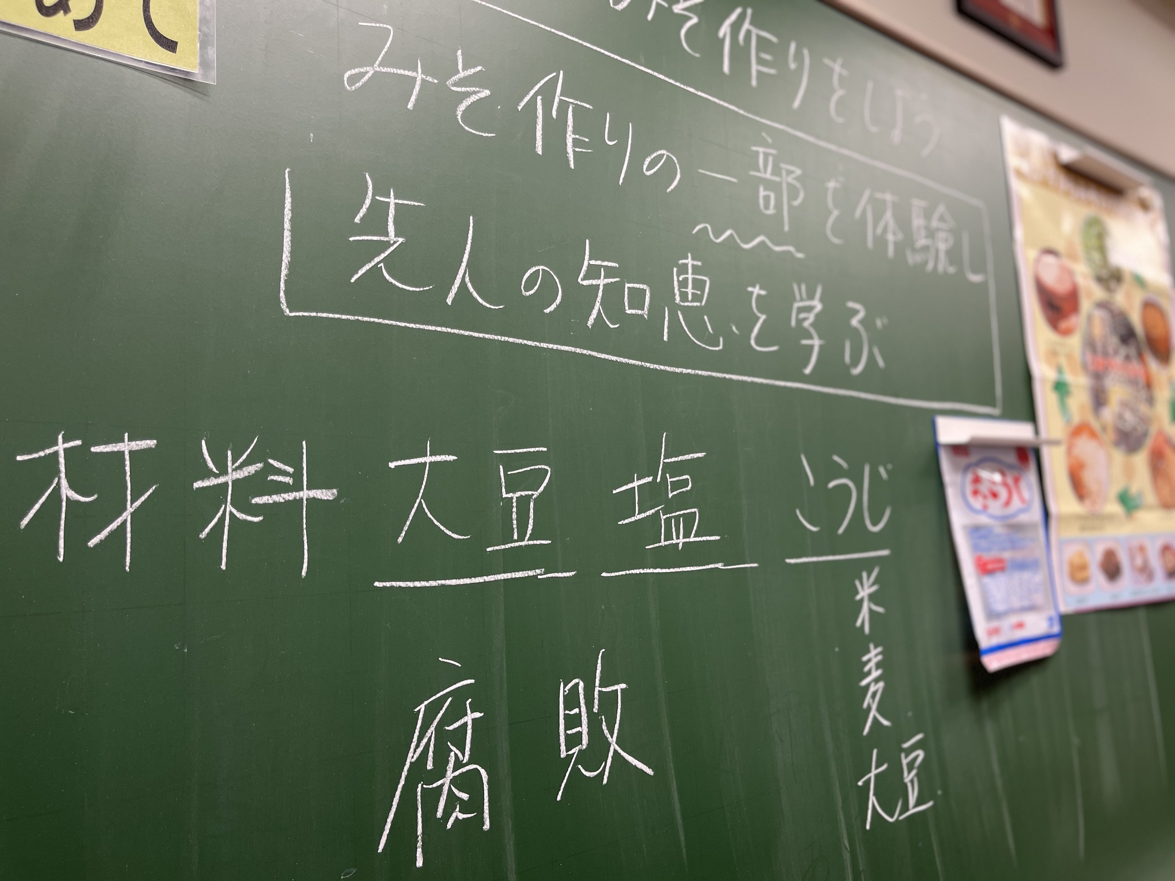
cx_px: 588
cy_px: 440
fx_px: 883
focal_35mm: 26
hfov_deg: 67.3
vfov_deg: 53.1
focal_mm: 5.1
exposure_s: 1/100
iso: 100
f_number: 1.6
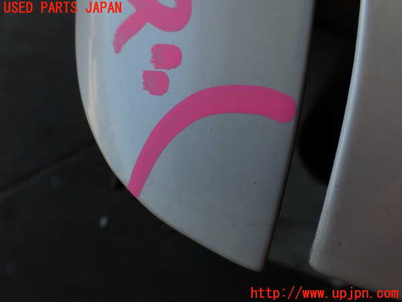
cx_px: 201
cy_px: 151
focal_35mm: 32
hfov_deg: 56.8
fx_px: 372
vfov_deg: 44.2
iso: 100
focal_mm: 5.79
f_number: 3.2
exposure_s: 1/200
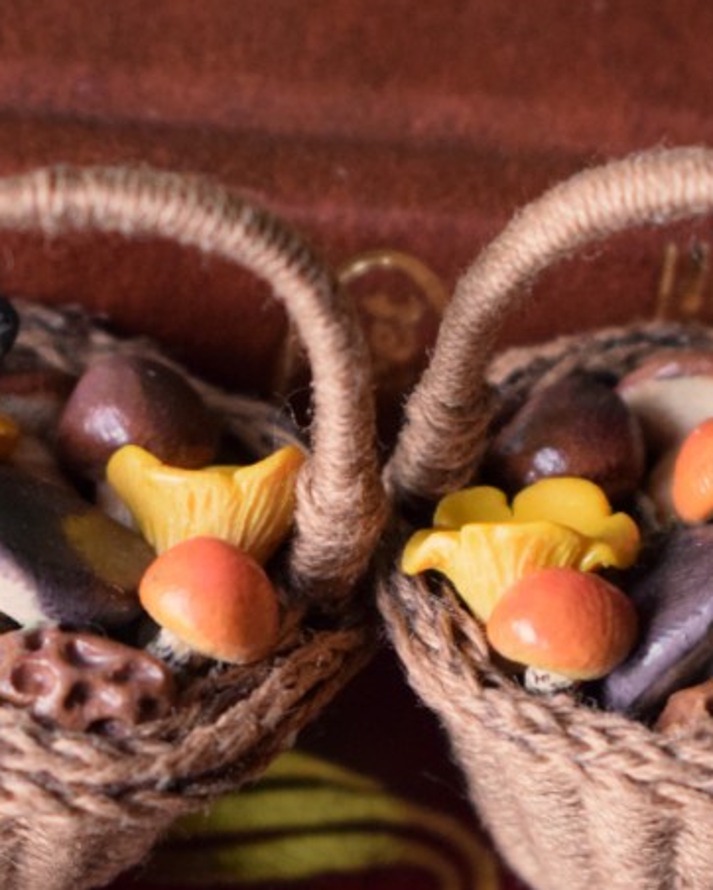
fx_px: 5198
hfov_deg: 7.8
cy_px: 549
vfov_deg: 9.8
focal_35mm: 197
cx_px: 329
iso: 4000
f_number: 5.6
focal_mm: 55
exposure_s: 1/60
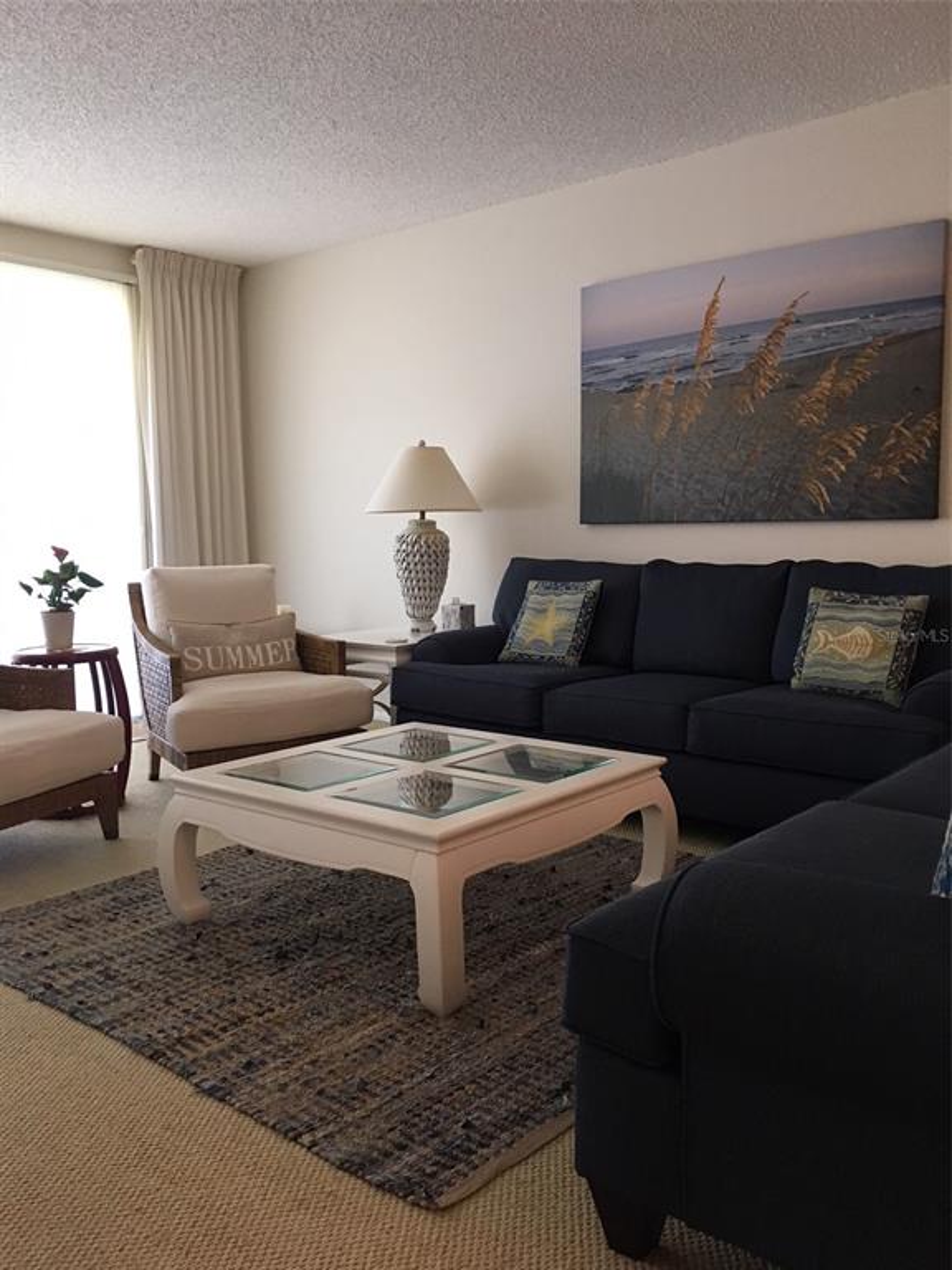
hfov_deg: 48.2
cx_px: 476
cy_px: 635
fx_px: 1063
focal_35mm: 29
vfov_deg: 61.7
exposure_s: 1/30
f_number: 2.2
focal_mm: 4.15
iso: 125
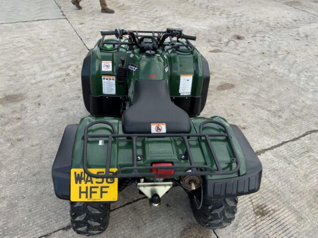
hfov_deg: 61.7
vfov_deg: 48.2
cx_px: 159
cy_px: 119
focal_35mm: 29
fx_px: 266
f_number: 1.8
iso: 16
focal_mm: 3
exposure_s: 1/228
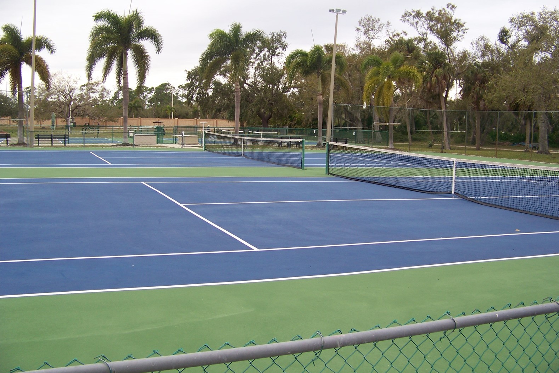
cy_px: 183
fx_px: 590
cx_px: 283
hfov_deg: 50.7
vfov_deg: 35.0
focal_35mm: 38
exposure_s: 1/60
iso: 64
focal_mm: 5.85
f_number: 2.8
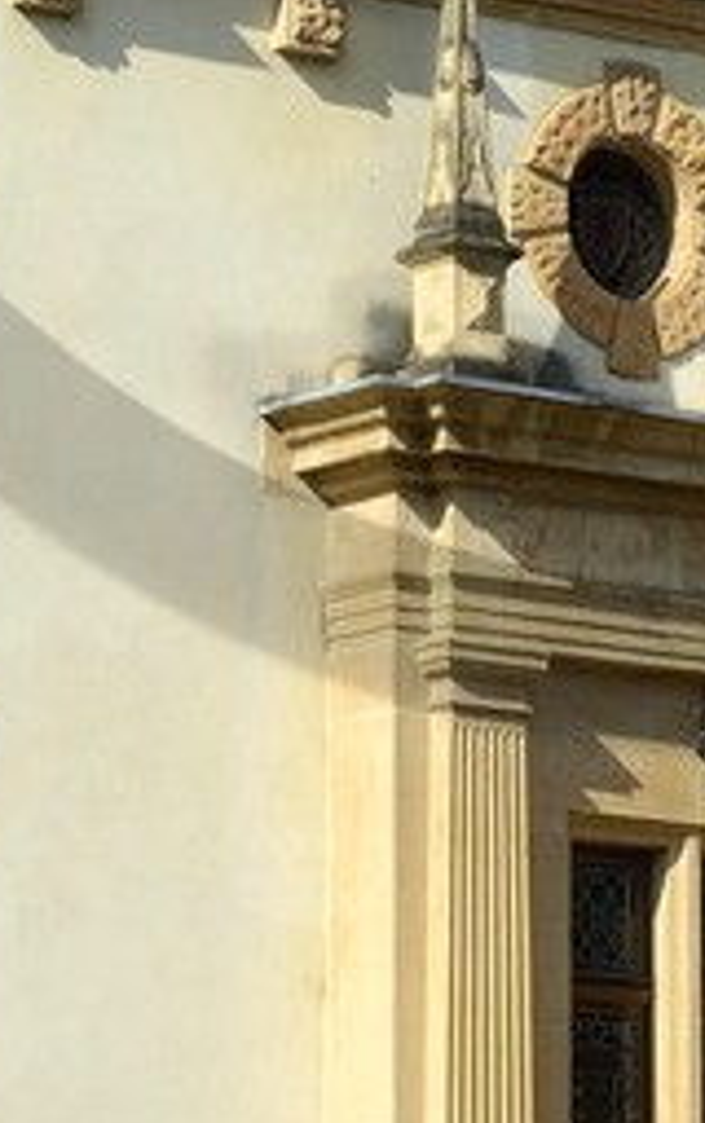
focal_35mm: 287
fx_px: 8798
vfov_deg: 7.2
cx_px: 798
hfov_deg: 4.6
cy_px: -617
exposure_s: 1/200
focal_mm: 45
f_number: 13
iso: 200
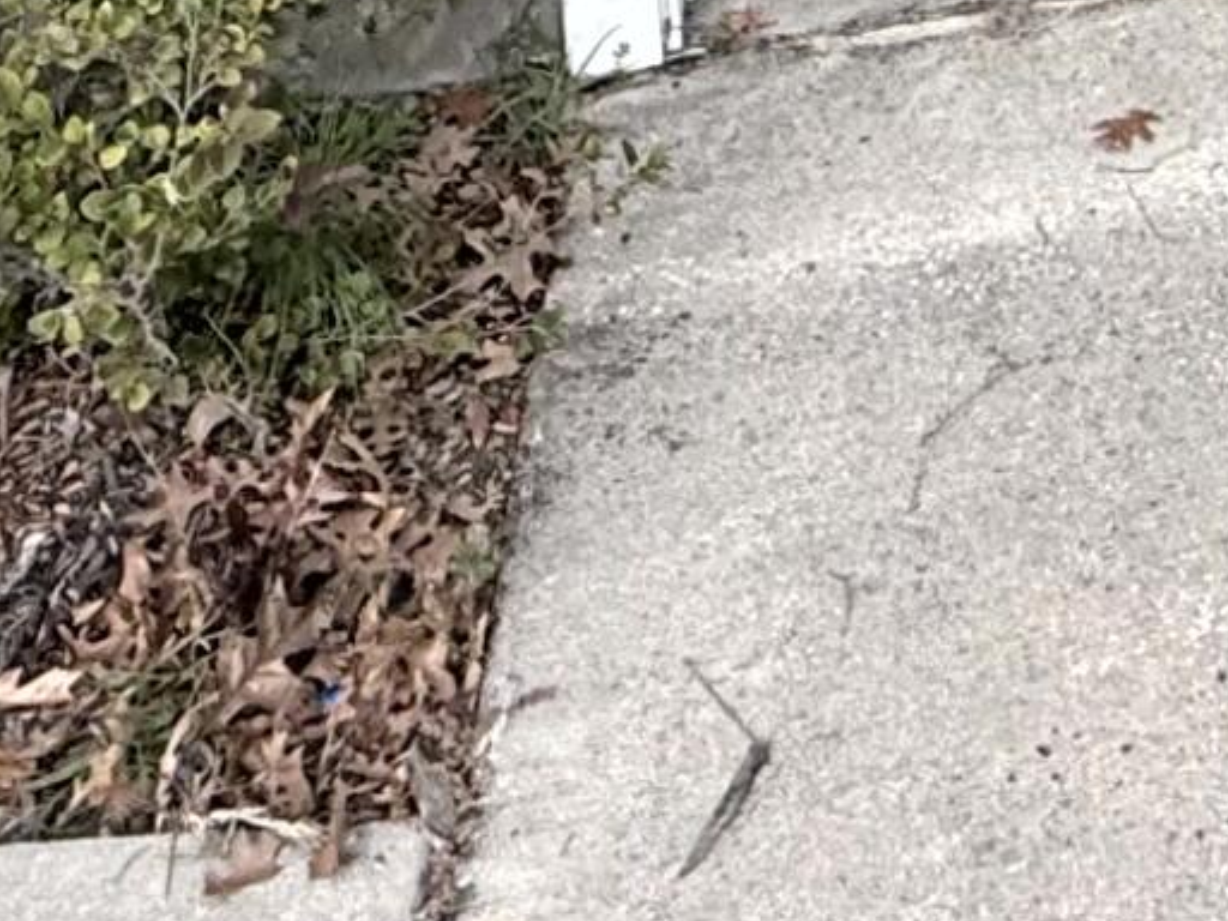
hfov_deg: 21.5
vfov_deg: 13.8
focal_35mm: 82
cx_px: 1595
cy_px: -1166
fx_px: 2909
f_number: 2.2
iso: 50
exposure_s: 1/658
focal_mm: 2.22
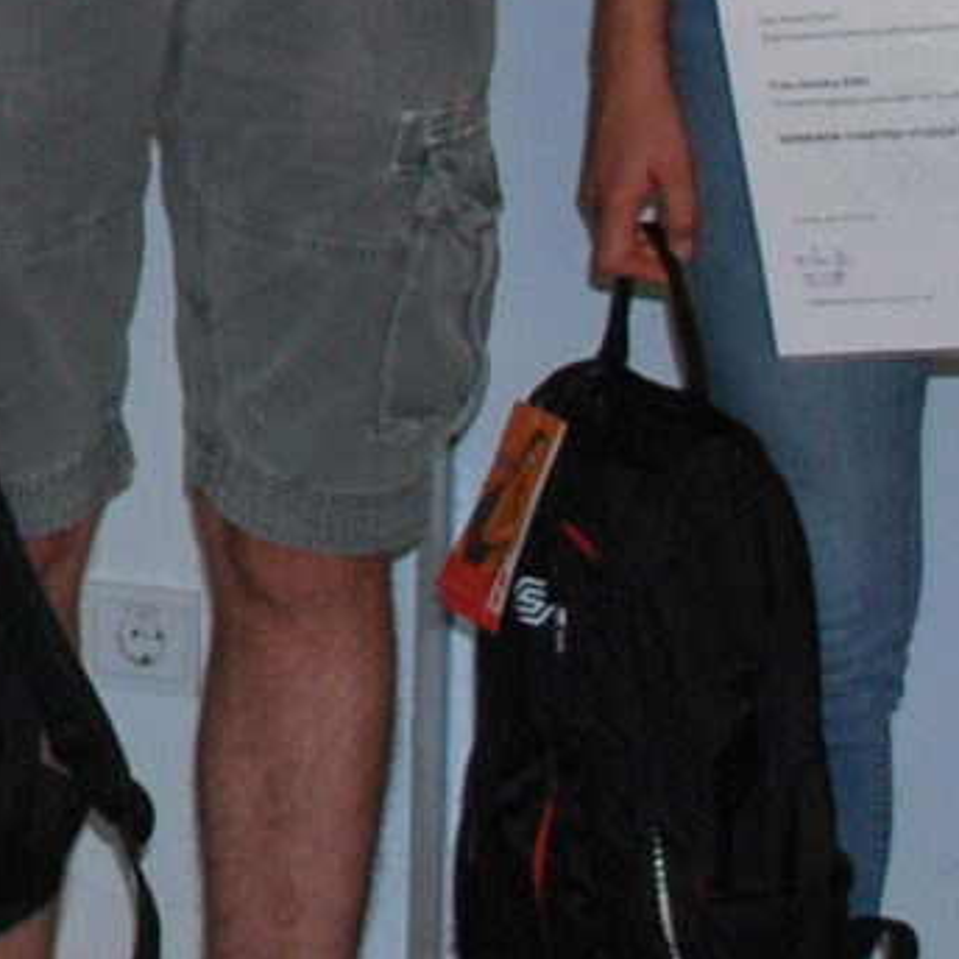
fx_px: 5360
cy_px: -750
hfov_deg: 9.5
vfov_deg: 9.7
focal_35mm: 171
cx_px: -981
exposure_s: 1/60
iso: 200
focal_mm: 18
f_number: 3.5
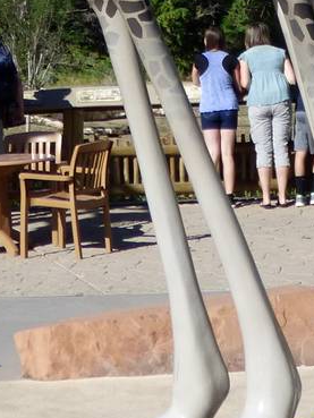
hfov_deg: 9.5
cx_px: 283
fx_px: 1886
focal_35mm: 156
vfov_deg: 12.0
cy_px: -227
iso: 100
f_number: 3.4
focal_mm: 6.18
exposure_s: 1/1300
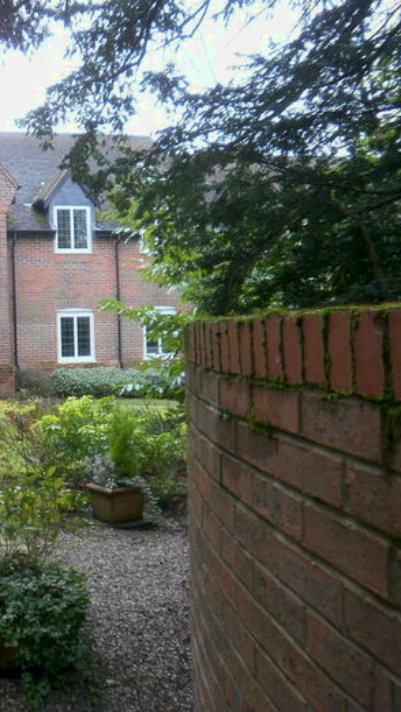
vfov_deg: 52.8
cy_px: 355
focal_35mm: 38
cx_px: -38
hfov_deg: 28.4
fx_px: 718
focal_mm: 4.65
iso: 100
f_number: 2.6
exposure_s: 1/80
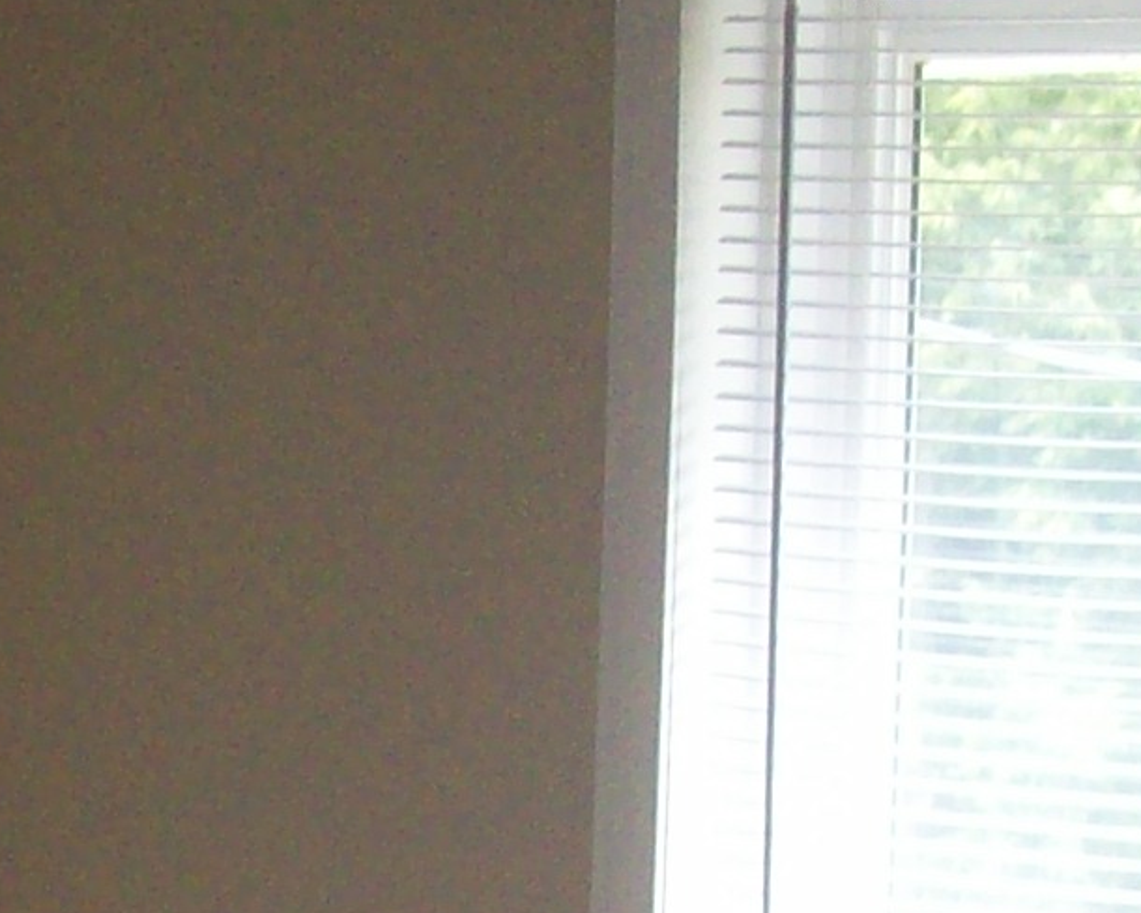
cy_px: 1435
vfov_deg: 9.1
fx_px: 5538
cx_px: 209
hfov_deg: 11.7
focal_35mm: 164
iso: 200
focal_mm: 6
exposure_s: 1/64
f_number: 2.7
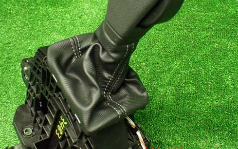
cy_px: 48
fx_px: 253
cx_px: 109
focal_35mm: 39
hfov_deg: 50.3
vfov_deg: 32.5
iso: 800
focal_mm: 5.4
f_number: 2.3
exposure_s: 1/80
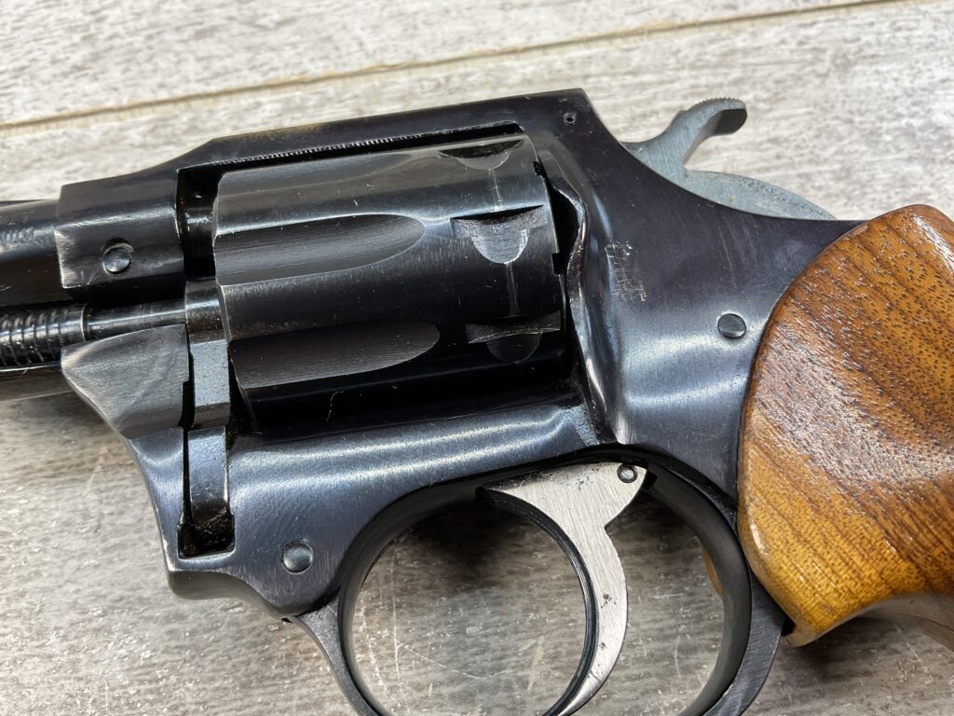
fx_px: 799
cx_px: 477
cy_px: 358
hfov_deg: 61.7
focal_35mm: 29
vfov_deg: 48.2
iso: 25
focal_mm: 3
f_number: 1.8
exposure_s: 1/120
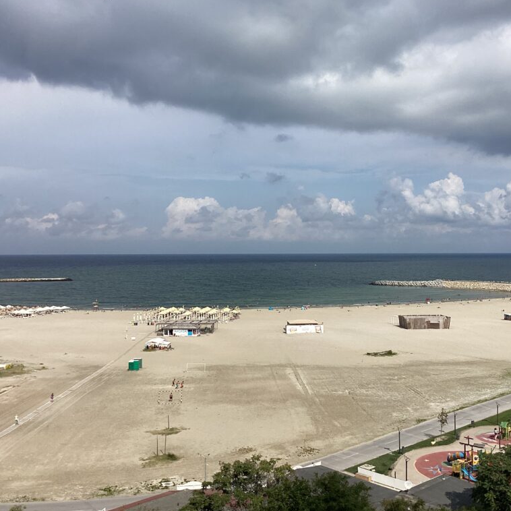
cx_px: 291
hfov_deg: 44.8
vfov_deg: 44.9
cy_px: 255
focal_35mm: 37
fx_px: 618
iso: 25
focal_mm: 3.3
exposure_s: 1/3135
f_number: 2.4
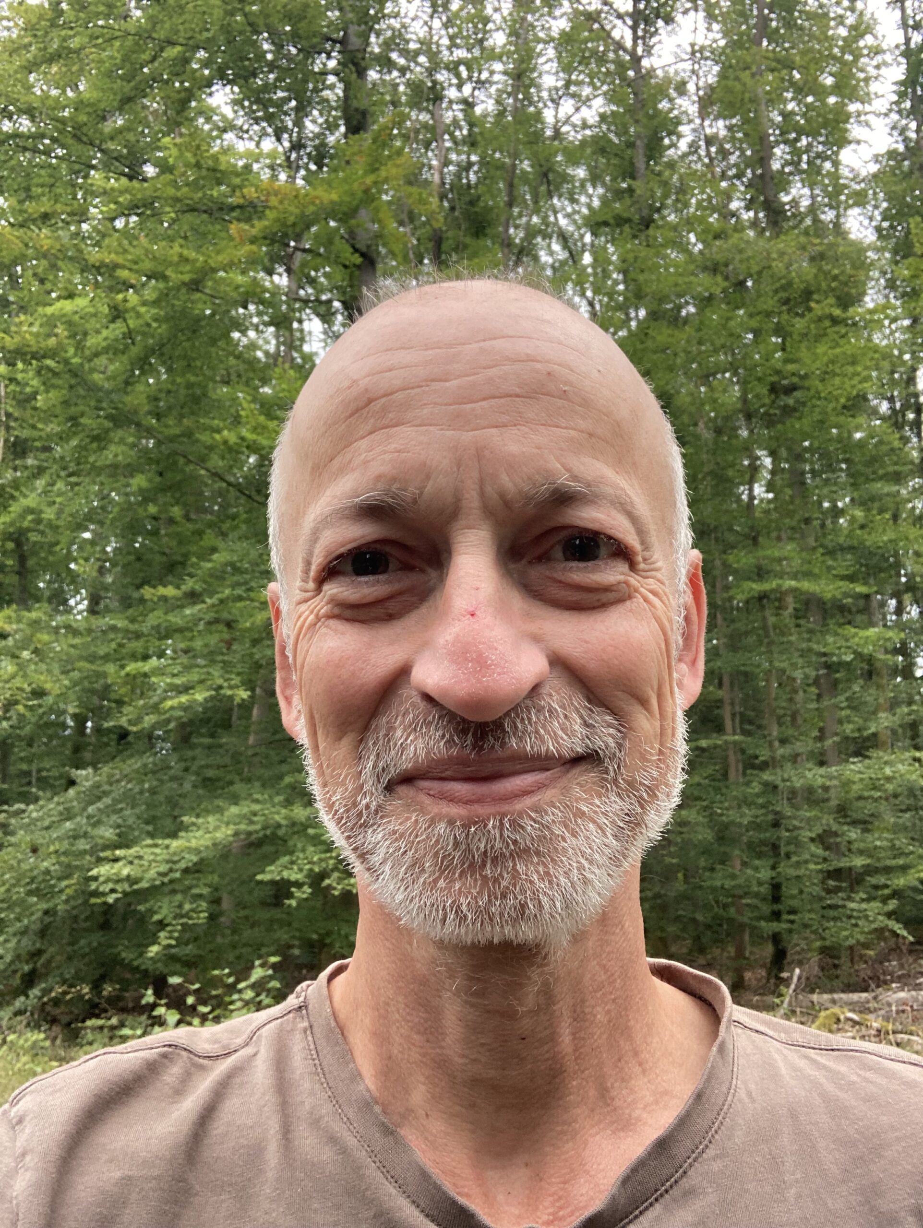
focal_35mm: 32
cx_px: 462
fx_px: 1137
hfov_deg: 44.2
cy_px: 614
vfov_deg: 56.8
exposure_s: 1/60
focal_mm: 2.87
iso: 100
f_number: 2.2
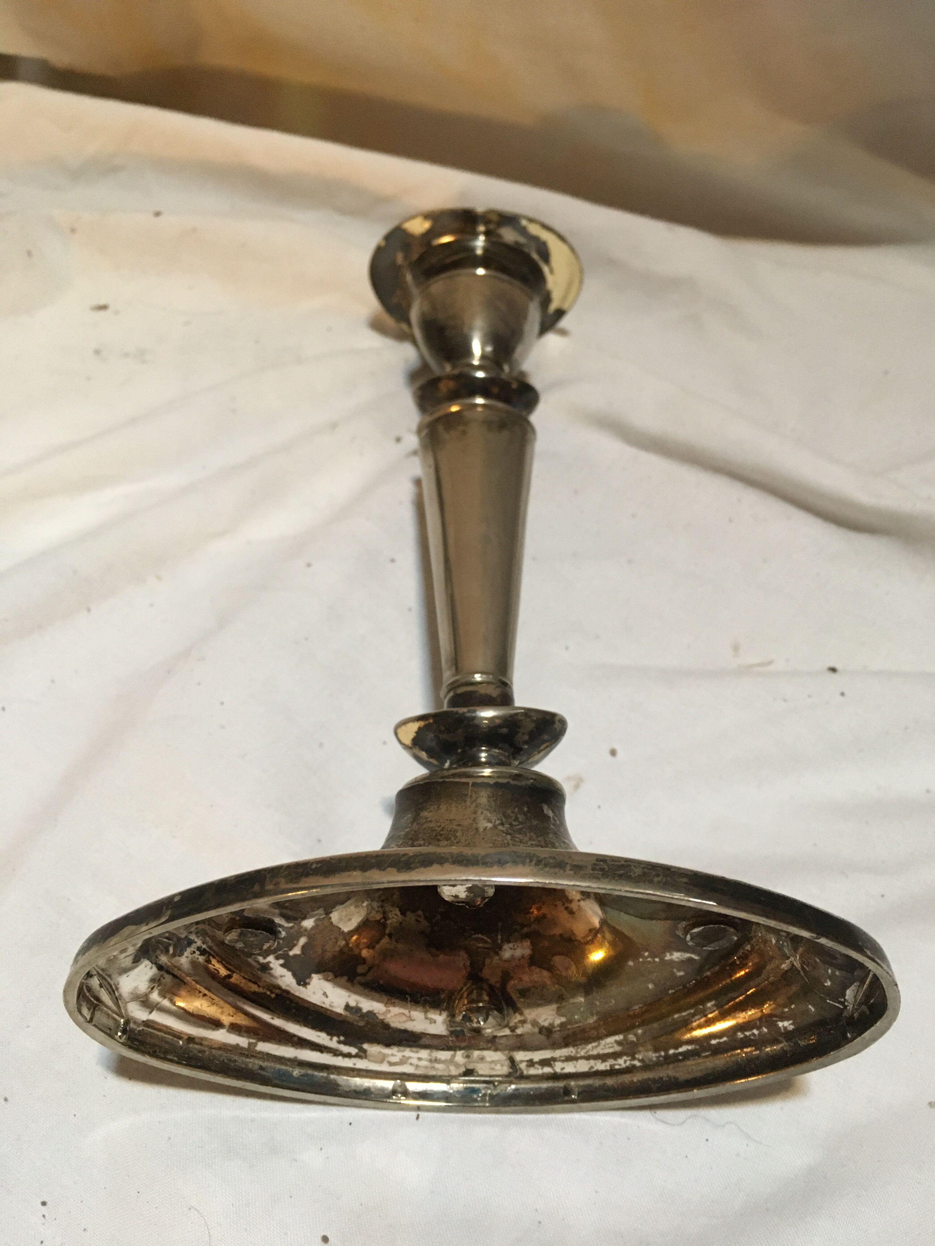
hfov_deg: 48.2
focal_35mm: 29
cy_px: 623
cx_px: 468
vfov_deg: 61.7
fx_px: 1044
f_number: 2.2
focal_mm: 4.15
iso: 200
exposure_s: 1/20
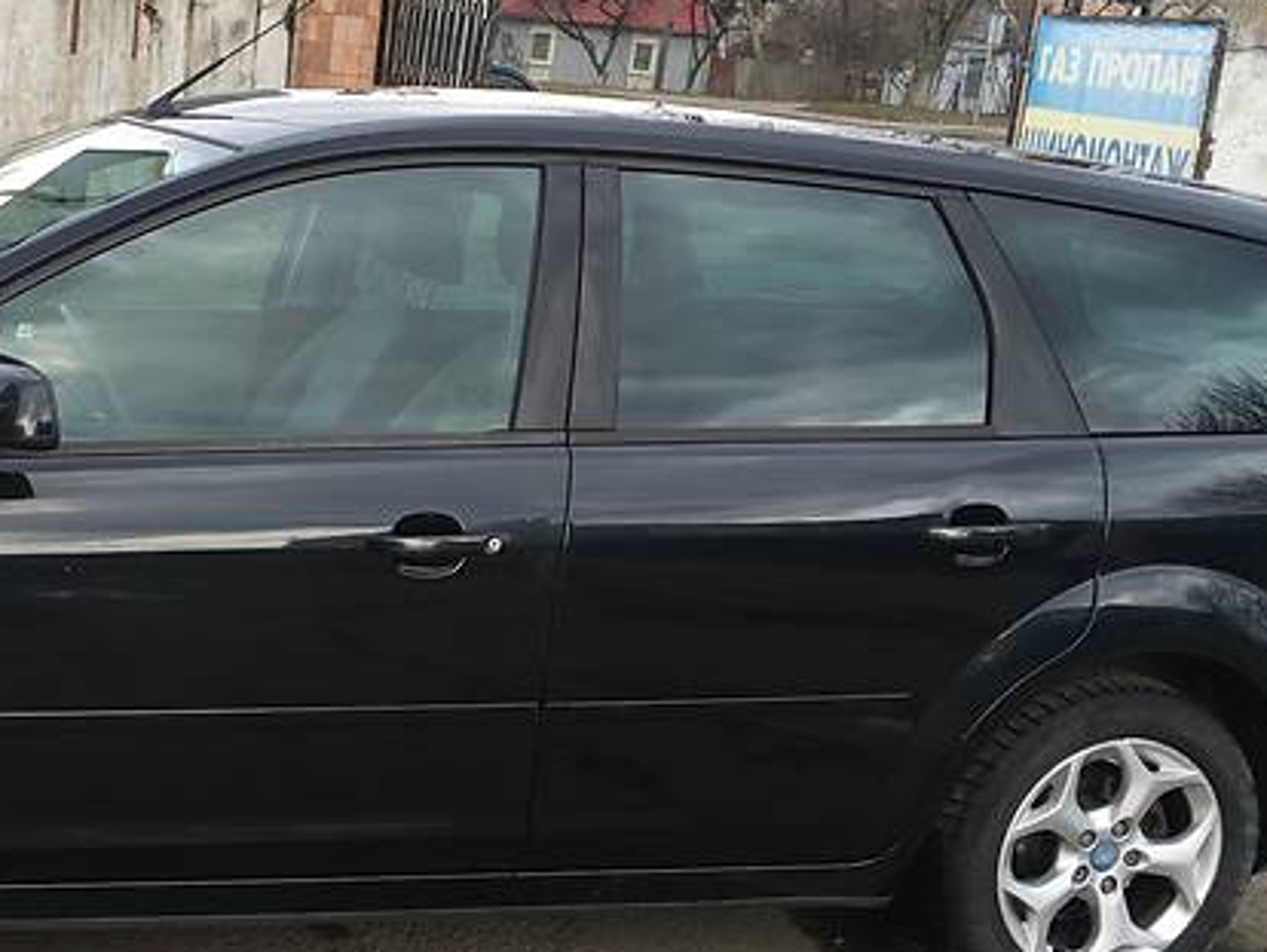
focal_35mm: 56
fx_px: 2051
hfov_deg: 33.5
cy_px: 640
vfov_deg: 26.0
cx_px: 282
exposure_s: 1/151
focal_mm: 4.2
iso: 25
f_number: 2.2
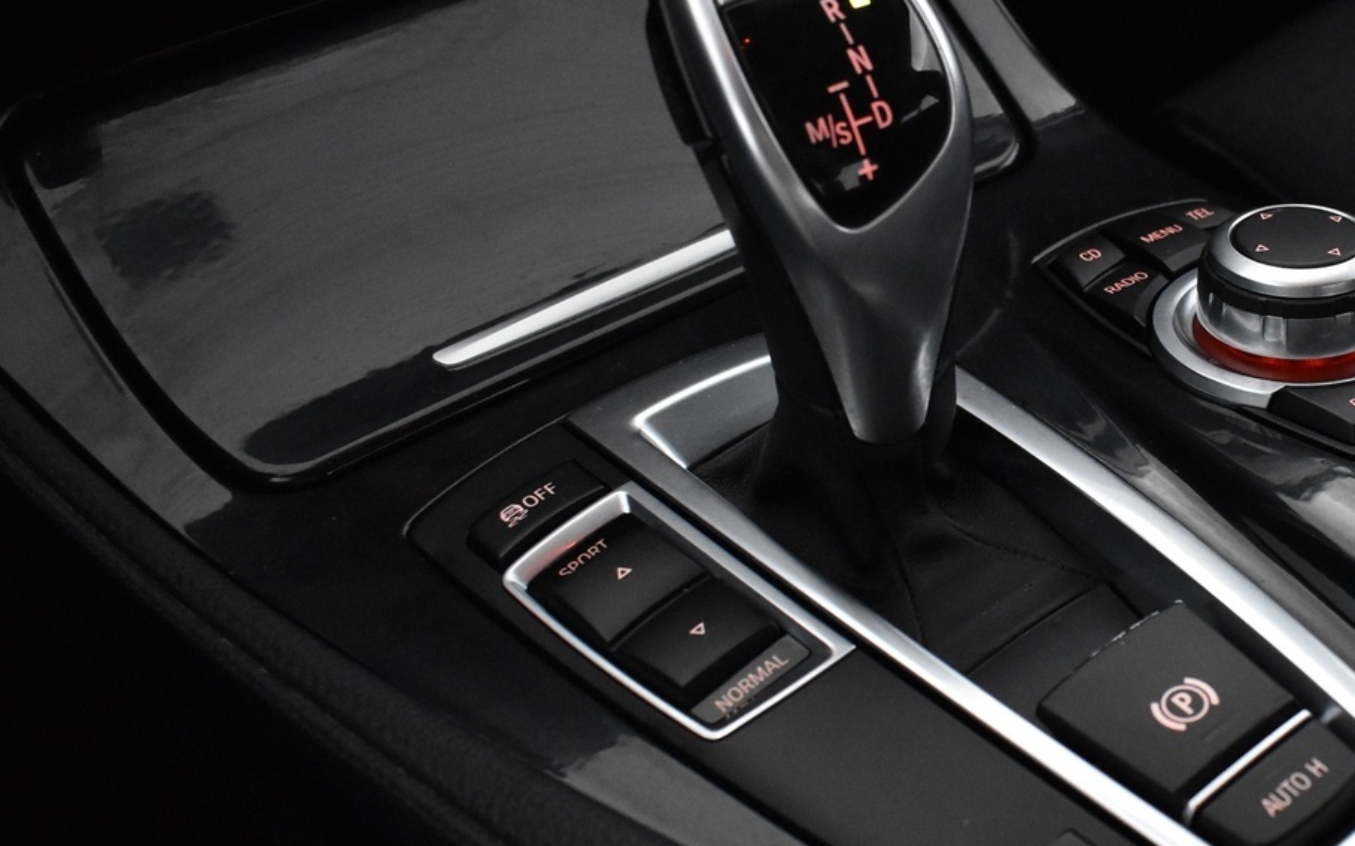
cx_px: 1108
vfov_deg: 26.3
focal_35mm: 49
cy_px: 436
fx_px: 1809
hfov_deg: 39.3
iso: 3200
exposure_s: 1/60
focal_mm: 18
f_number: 4
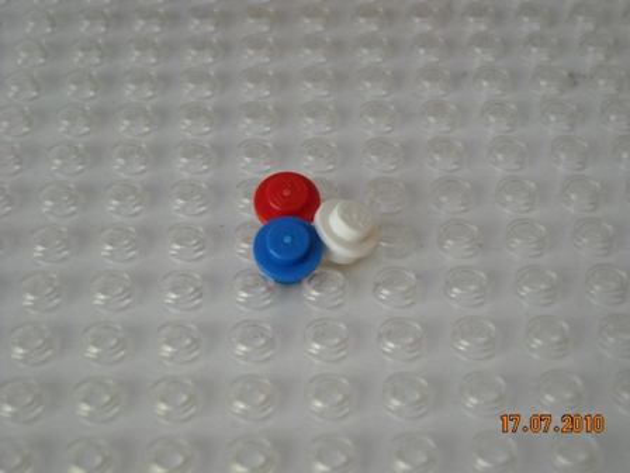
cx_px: 315
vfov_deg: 19.4
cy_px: 236
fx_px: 1383
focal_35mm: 76
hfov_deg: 25.7
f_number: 3.9
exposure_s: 1/17
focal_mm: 12.3
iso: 400
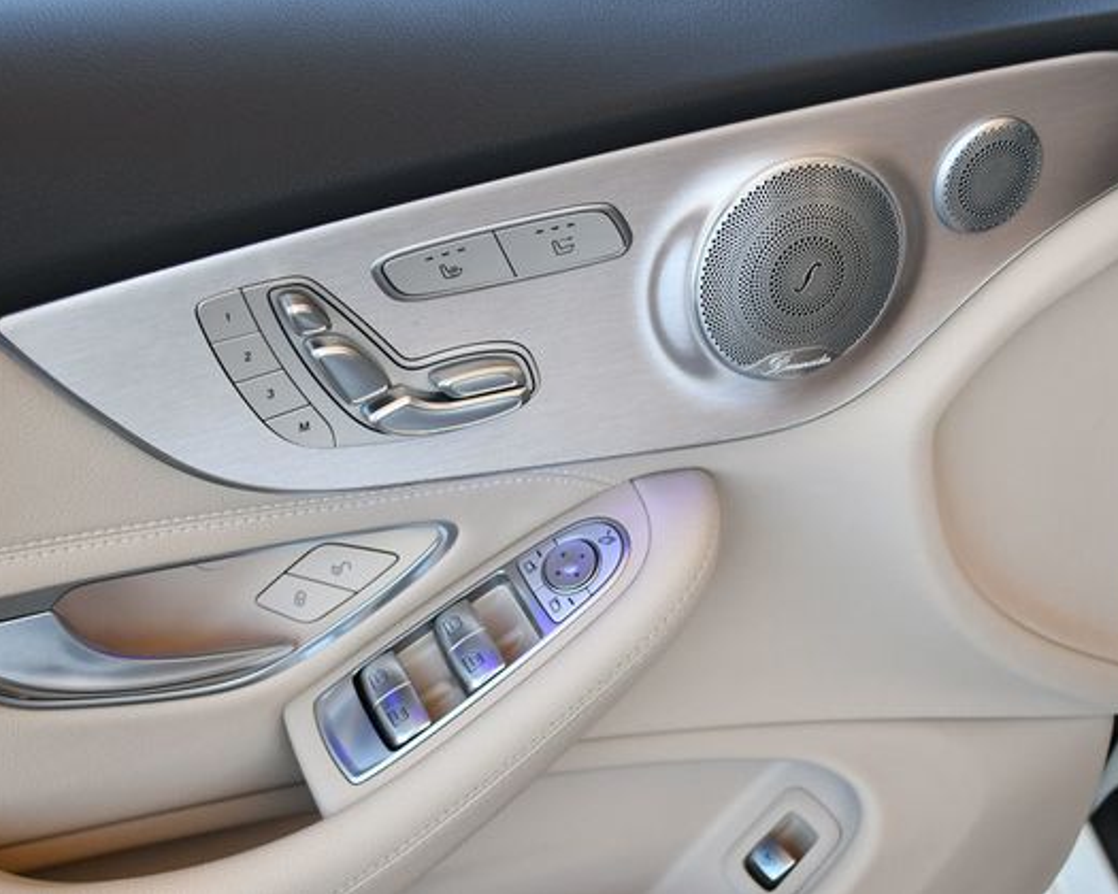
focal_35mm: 55
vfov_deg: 27.6
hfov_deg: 34.1
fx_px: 1820
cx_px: 530
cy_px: 443
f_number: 4.2
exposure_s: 1/250
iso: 400
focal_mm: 24
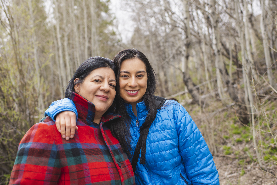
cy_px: 92
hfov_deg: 54.4
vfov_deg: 37.9
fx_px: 269
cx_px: 138
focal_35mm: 35
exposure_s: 1/250
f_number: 3.2
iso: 64
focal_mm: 35
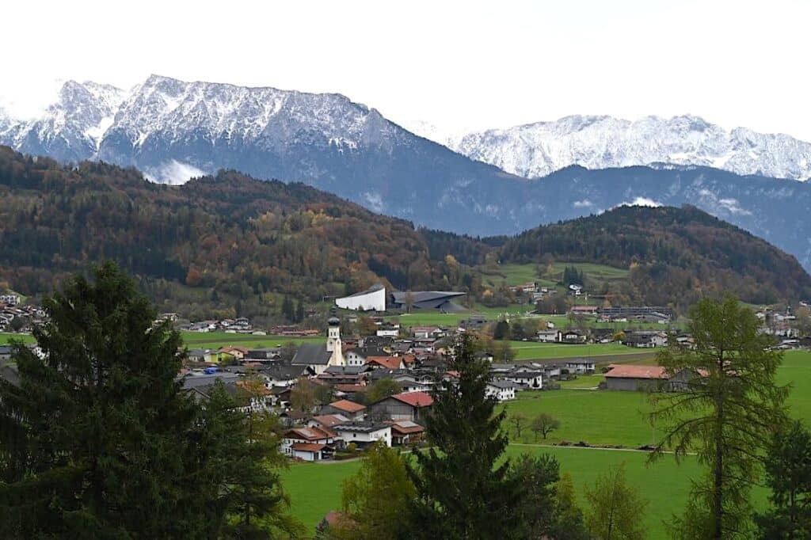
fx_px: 1306
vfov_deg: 23.4
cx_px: 406
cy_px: 270
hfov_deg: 34.5
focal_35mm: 58
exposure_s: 1/250
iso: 125
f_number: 5.6
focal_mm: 58
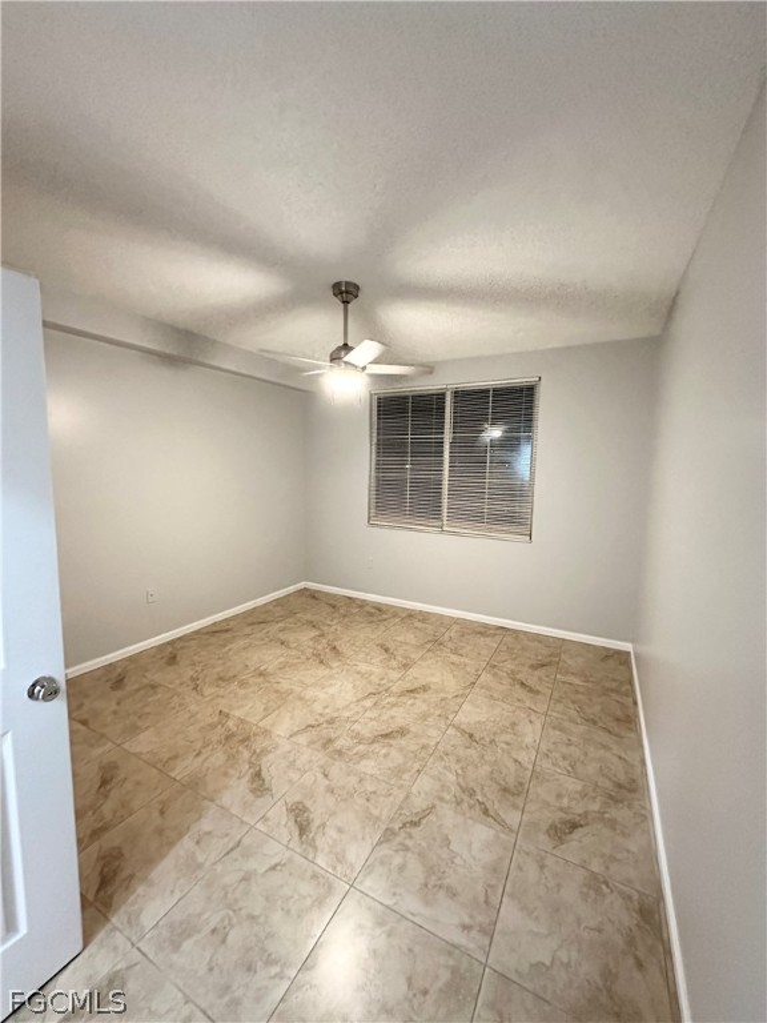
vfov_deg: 102.1
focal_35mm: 14
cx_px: 384
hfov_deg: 85.7
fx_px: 414
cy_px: 512
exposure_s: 1/60
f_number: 2.2
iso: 1000
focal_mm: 2.22
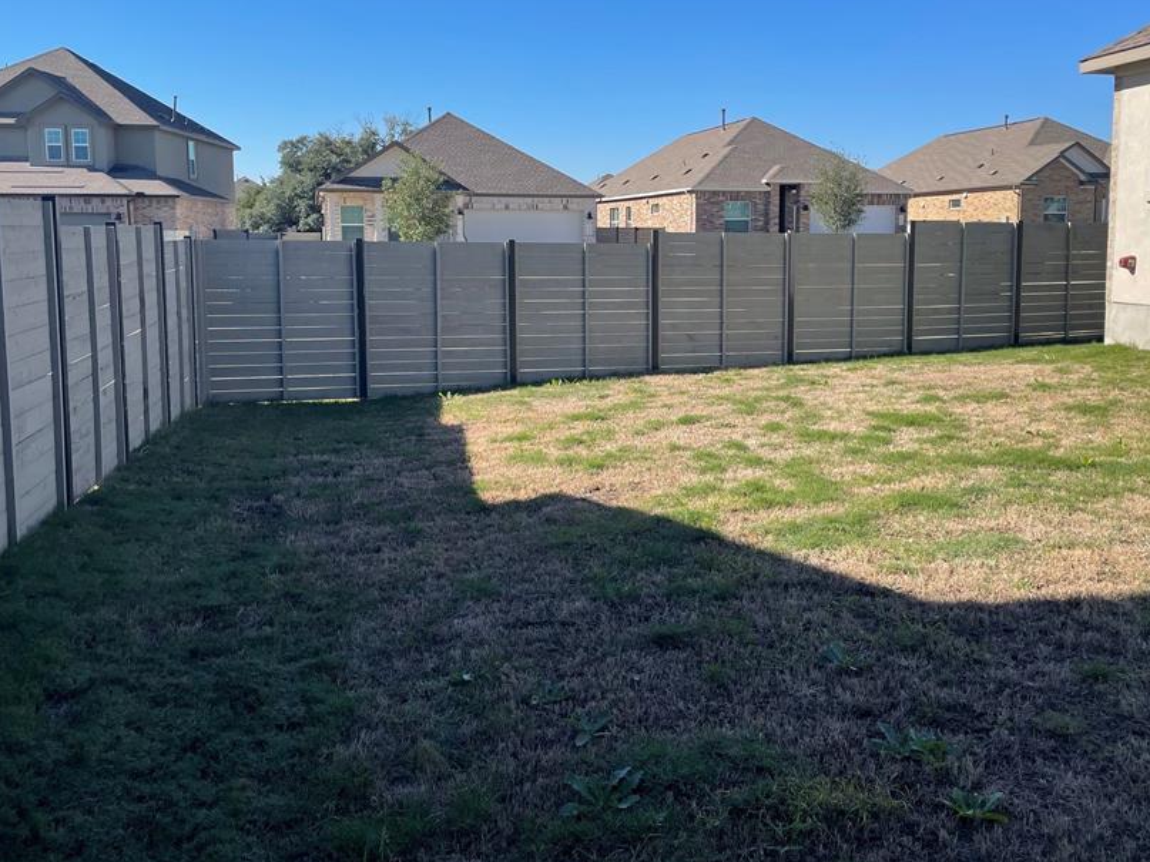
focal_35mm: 33
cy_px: 350
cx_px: 627
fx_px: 1096
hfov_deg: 55.3
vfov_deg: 42.8
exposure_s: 1/2212
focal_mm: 4.2
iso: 32
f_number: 1.6
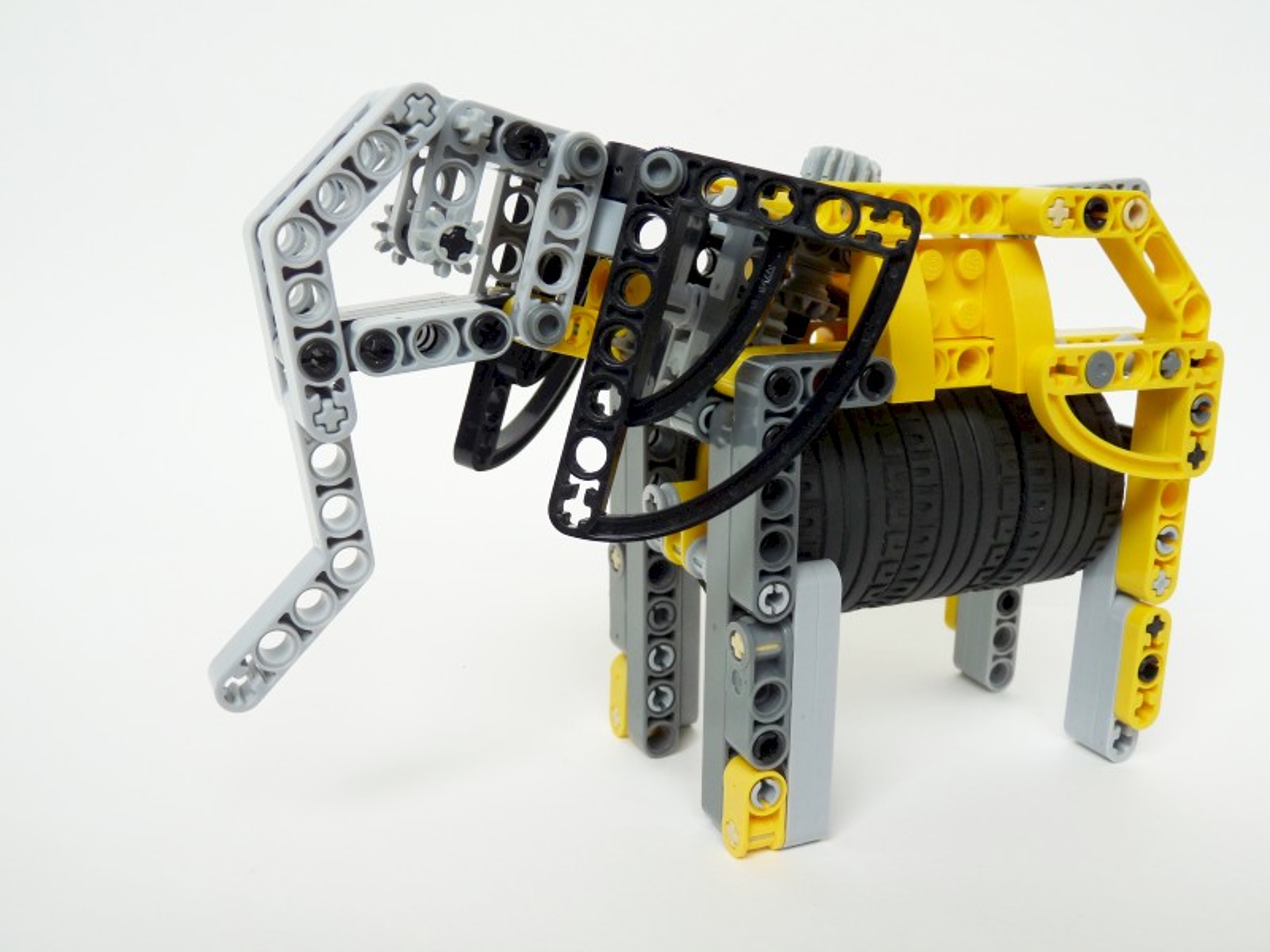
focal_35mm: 35
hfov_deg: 52.6
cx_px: 635
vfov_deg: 40.7
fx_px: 1284
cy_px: 476
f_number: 3
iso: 100
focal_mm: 6.2
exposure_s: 1/100
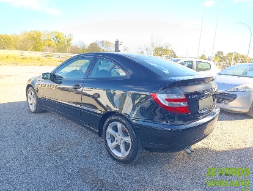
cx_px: 126
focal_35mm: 23
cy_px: 96
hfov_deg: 73.8
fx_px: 168
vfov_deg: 59.0
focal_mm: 6.14
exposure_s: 1/100
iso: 64
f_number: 1.6
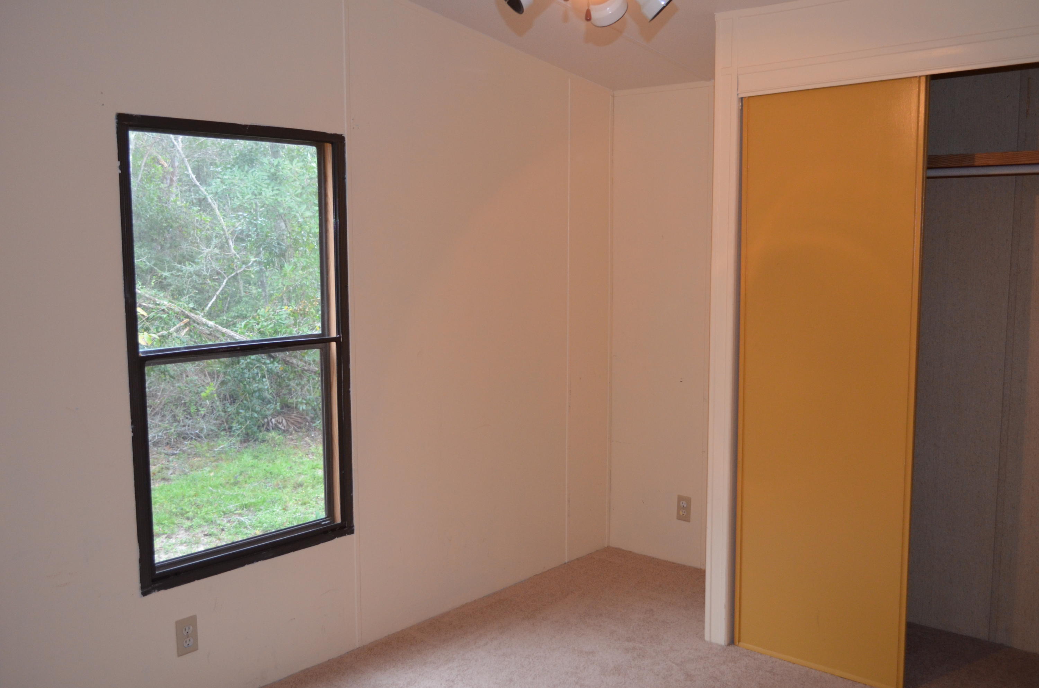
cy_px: 344
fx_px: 950
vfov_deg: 39.8
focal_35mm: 33
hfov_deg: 57.3
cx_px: 520
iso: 1100
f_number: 4
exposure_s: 1/60
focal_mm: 22
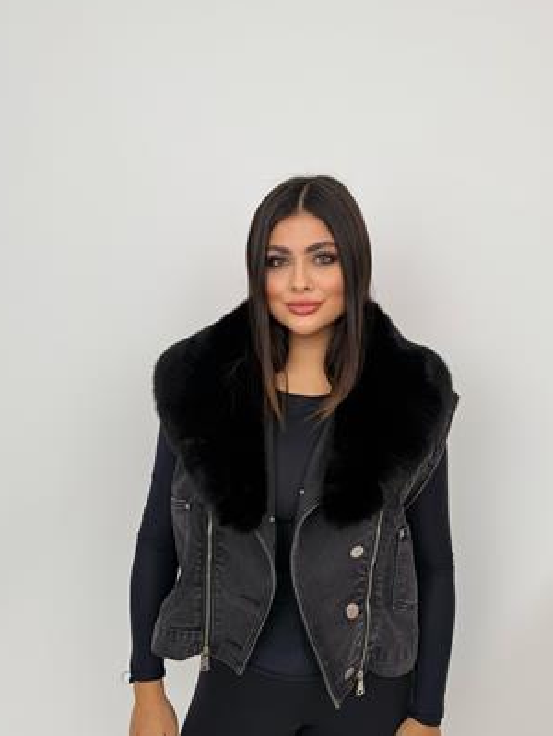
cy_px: 380
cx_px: 302
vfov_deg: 63.4
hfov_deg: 49.7
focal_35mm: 28
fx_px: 595
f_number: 1.78
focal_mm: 6.76
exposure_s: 1/312
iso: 80
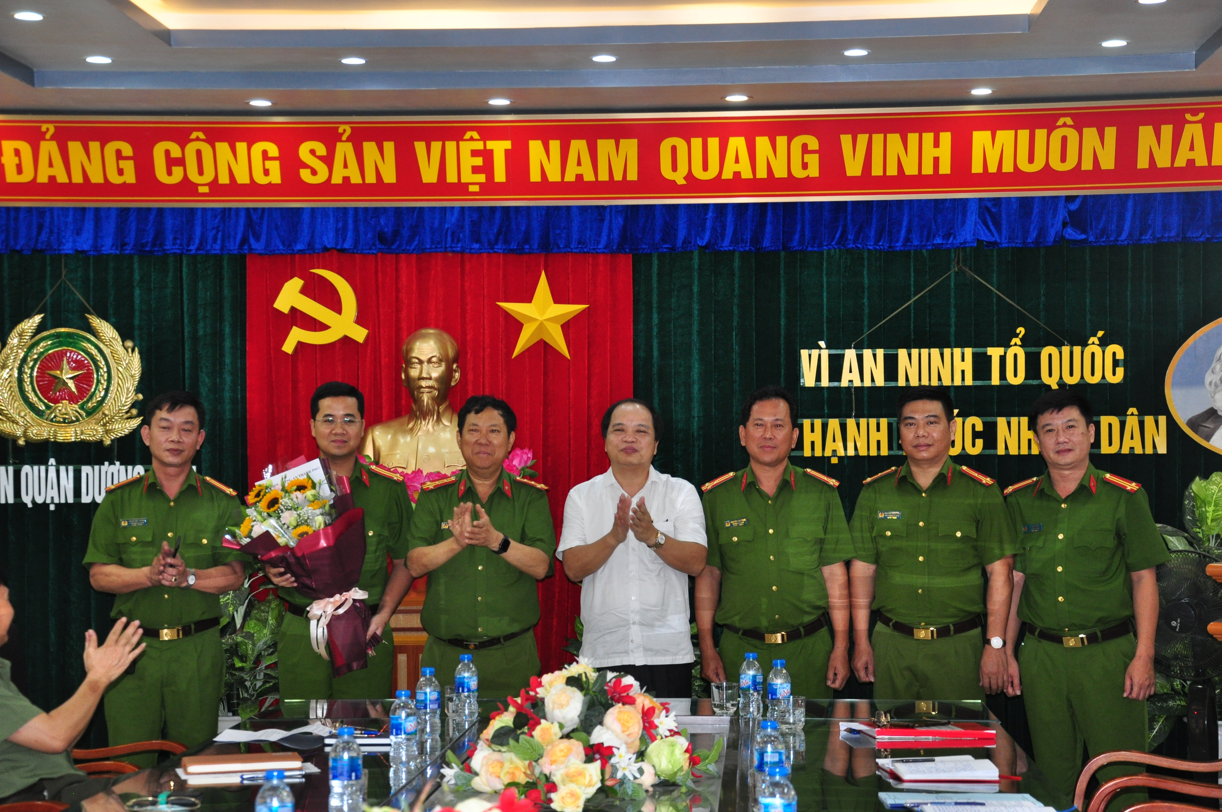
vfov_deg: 15.7
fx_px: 2950
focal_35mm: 87
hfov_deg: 23.4
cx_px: 611
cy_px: 406
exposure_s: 1/60
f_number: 5
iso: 800
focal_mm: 58
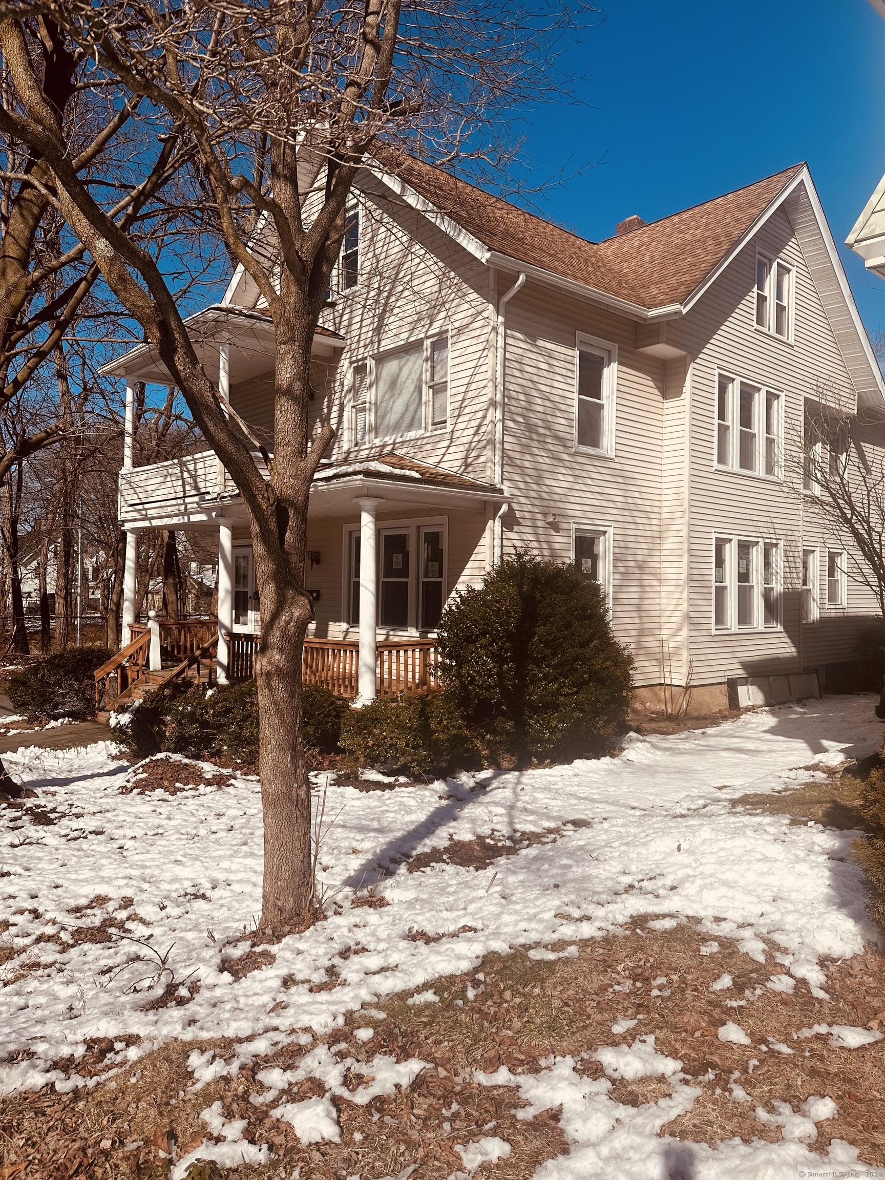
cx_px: 442
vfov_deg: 71.6
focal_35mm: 24
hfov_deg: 56.8
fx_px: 818
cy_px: 590
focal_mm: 6.86
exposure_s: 1/8929
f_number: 1.78
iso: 80
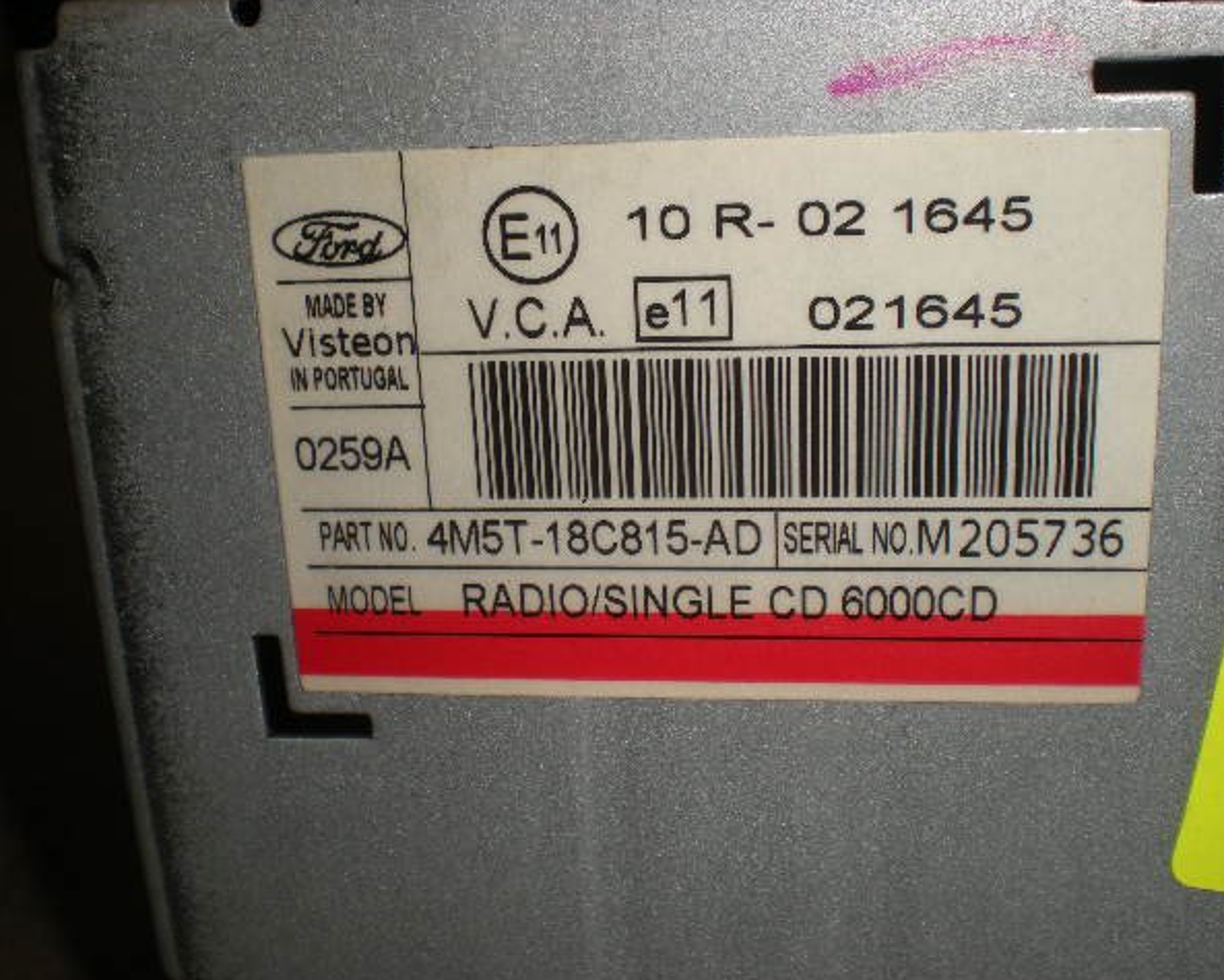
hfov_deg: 45.8
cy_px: 493
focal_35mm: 40
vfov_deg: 37.4
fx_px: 1450
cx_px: 625
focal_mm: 6.3
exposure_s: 1/60
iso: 64
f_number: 4.6
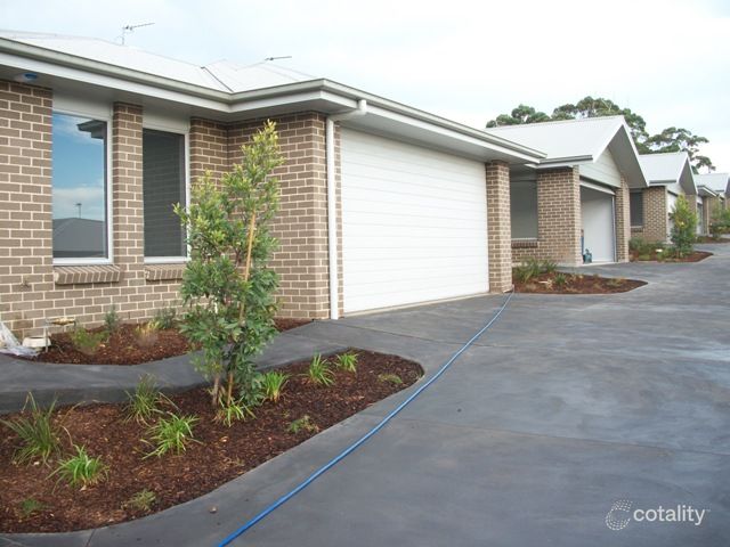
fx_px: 738
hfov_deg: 52.6
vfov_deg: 40.7
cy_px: 274
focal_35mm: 35
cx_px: 365
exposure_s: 1/125
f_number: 3.1
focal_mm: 6.3
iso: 80
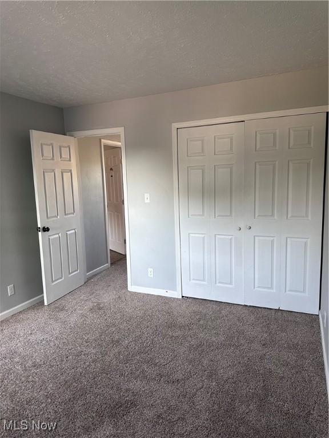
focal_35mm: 24
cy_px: 219
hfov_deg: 56.8
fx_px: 304
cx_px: 164
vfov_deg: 71.6
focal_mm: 6.86
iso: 250
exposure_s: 1/116
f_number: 1.78
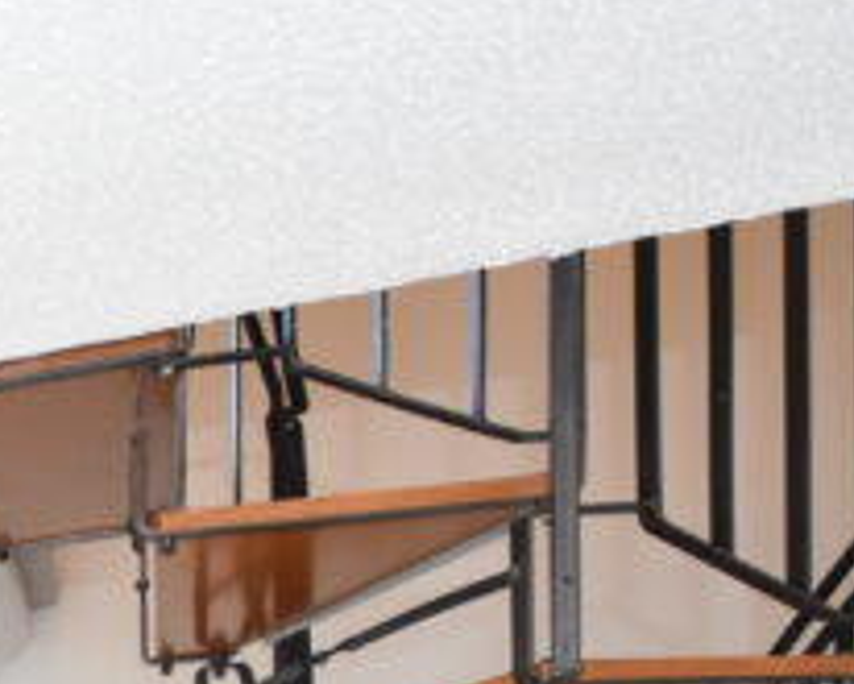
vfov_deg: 18.2
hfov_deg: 19.1
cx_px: -759
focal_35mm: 70
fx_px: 1770
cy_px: 1159
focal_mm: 10
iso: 1000
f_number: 4
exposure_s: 1/60
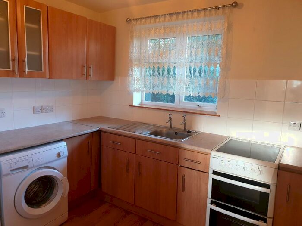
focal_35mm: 26
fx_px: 227
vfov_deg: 53.1
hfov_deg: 67.3
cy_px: 113
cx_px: 151
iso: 200
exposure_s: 1/50
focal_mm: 4.3
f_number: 1.5
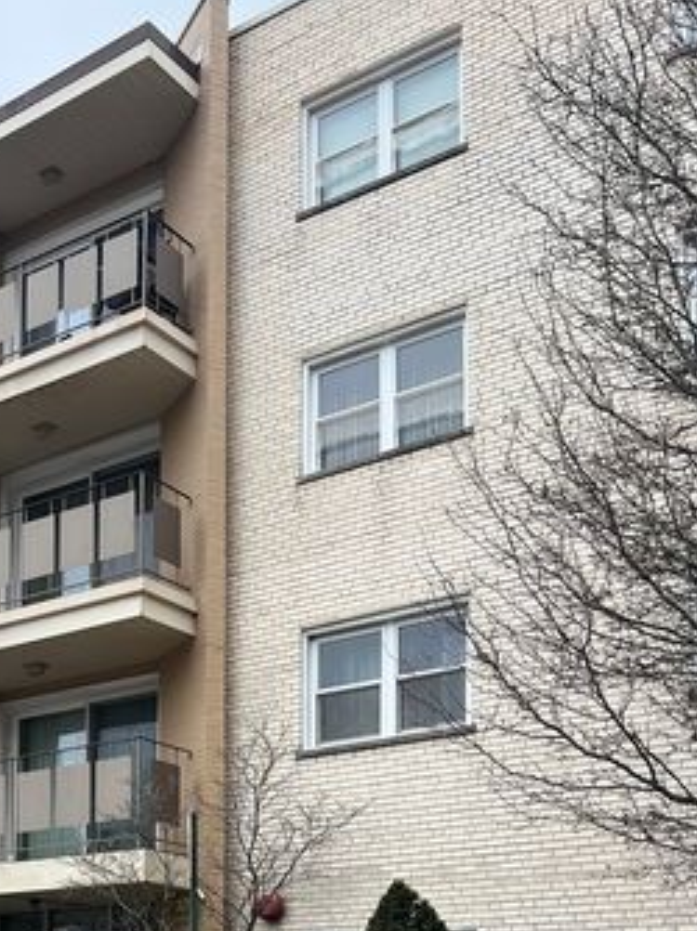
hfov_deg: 27.9
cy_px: 871
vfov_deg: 34.4
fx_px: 1398
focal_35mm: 52
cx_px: 251
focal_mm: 5.7
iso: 50
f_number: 1.5
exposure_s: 1/1553
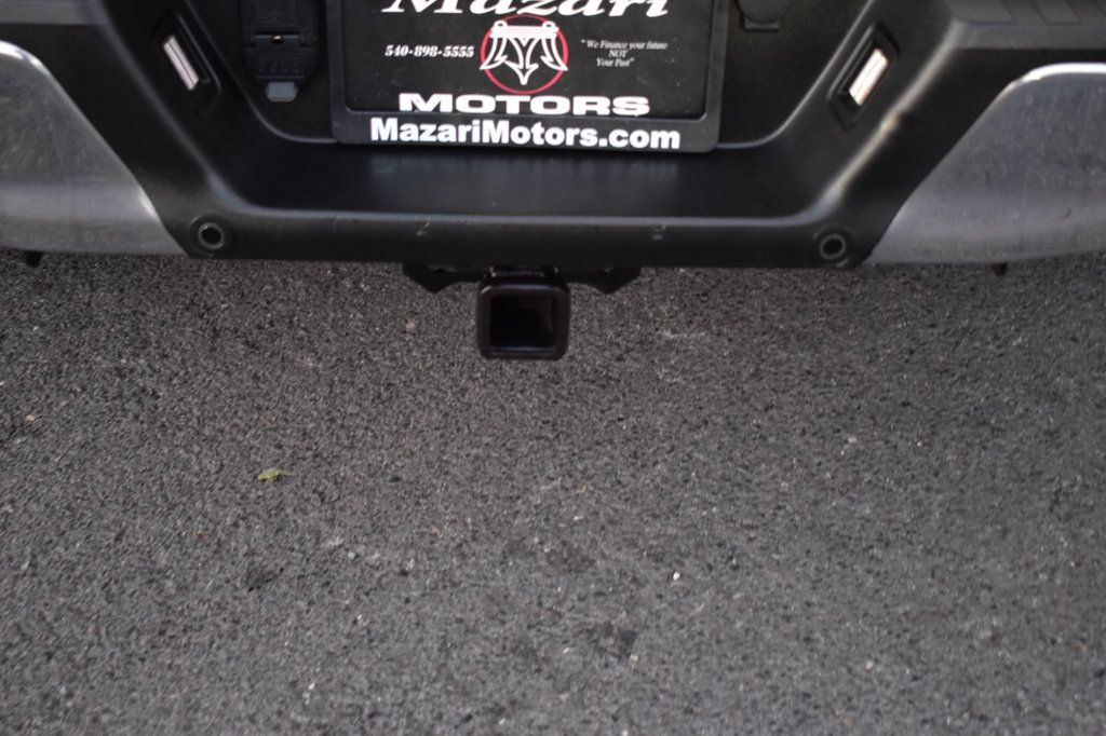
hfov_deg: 38.9
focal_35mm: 51
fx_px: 1566
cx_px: 553
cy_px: 368
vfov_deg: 26.5
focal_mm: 34
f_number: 4.5
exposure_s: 1/10
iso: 1600
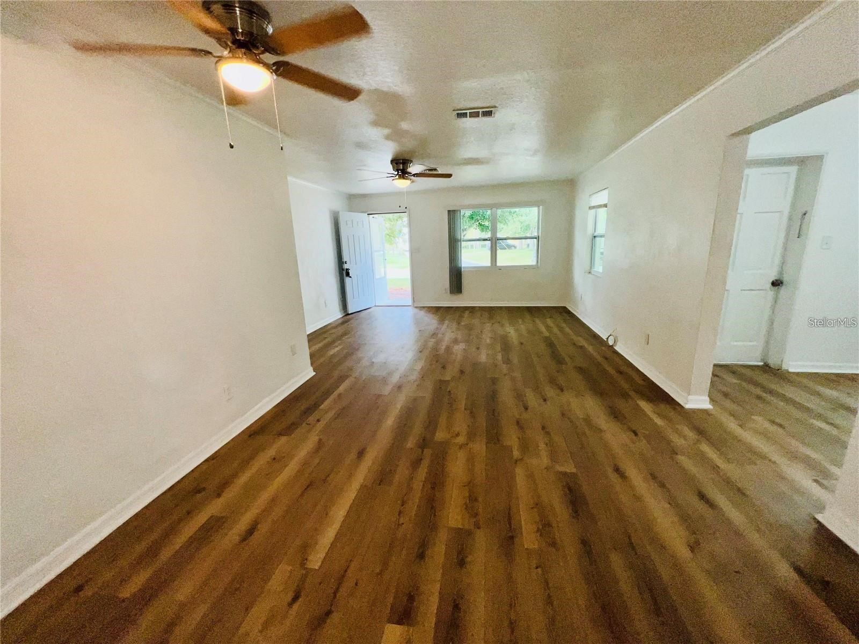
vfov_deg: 89.9
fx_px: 323
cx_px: 430
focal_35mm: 13
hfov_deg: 106.2
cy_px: 322
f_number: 1.8
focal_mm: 1.57
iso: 25
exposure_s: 1/122
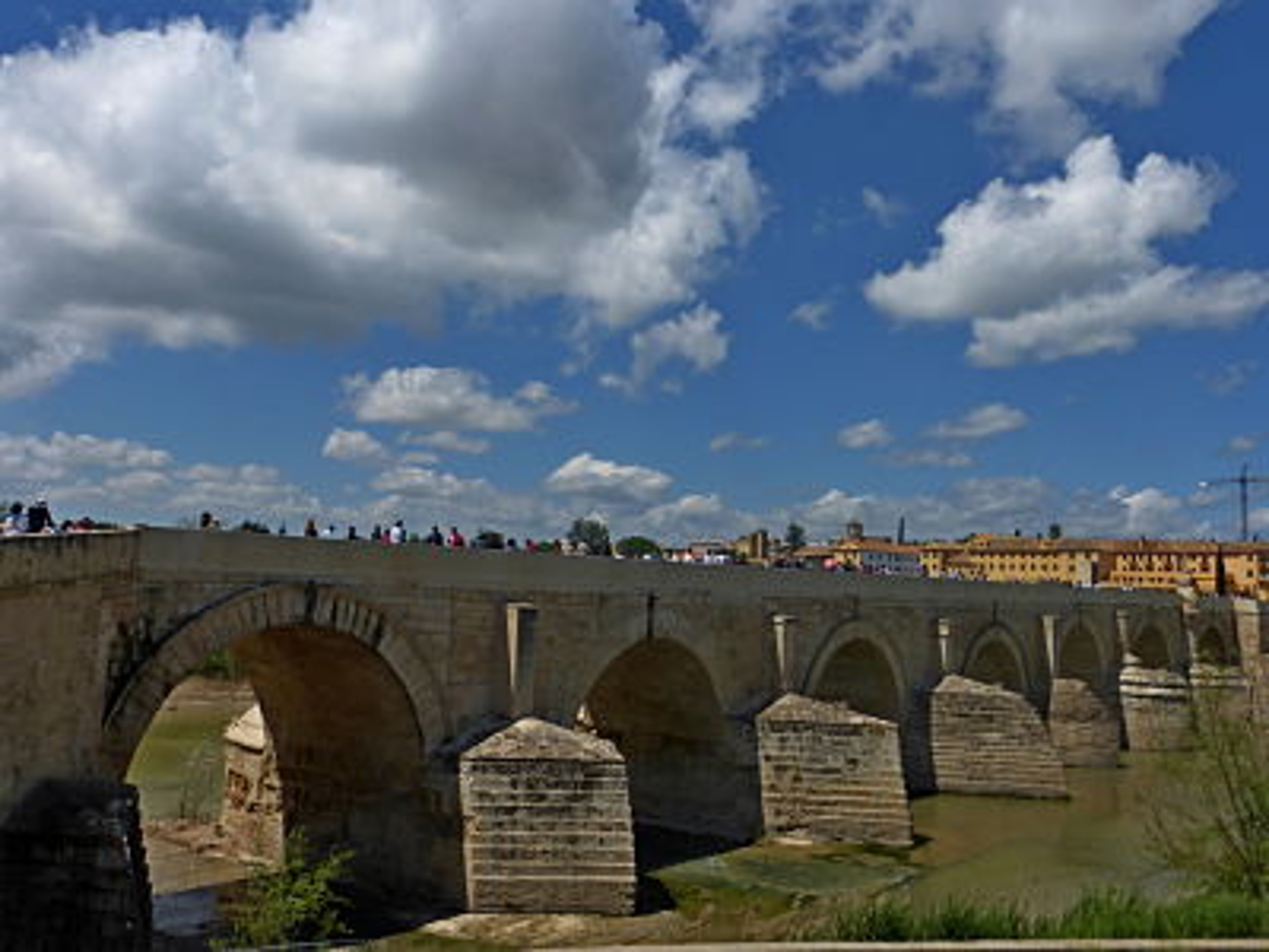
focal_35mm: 30
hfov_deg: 60.0
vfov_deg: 46.8
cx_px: 634
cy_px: 476
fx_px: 1100
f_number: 4
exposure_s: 1/1600
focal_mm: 5.4
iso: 100
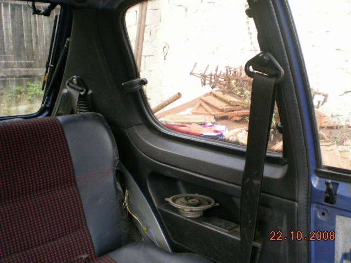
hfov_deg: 49.0
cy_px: 132
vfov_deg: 37.7
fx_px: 385
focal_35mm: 38
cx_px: 176
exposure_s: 1/24
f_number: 3.1
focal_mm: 6.3
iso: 200
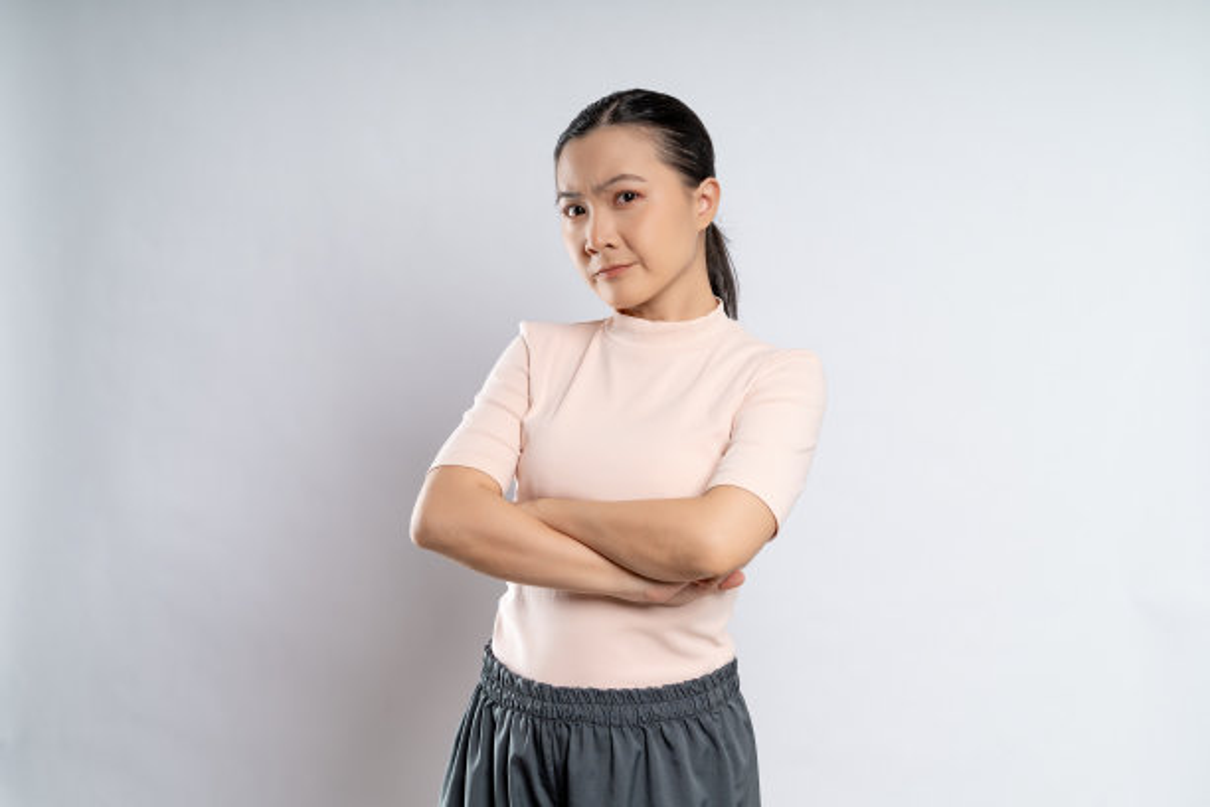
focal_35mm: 50
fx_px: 1680
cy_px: 404
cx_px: 605
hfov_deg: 39.6
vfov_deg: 27.0
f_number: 5
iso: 160
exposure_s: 1/160
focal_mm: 50
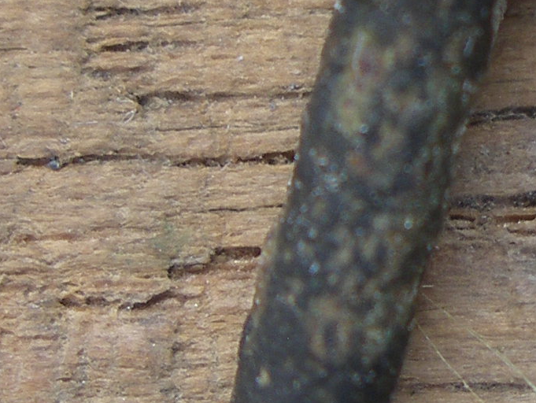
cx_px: 582
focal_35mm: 166
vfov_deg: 8.9
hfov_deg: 11.7
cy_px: 95
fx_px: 2573
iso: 80
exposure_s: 1/50
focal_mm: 7.8
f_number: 2.8
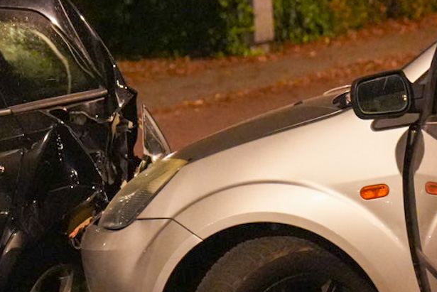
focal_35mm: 178
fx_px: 2162
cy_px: 299
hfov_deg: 11.5
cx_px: 79
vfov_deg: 7.7
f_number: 2.8
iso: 12800
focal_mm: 57
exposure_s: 1/40
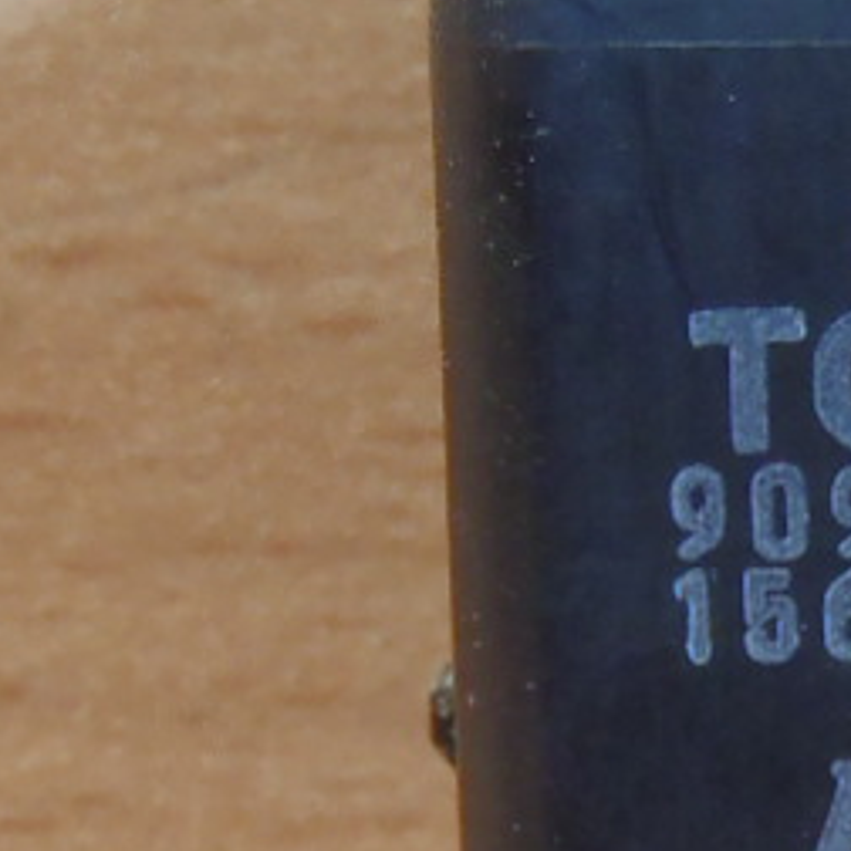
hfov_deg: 10.4
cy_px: 810
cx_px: 878
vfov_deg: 10.5
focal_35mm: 166
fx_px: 4617
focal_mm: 6.64
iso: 200
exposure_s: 1/4
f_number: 4.7
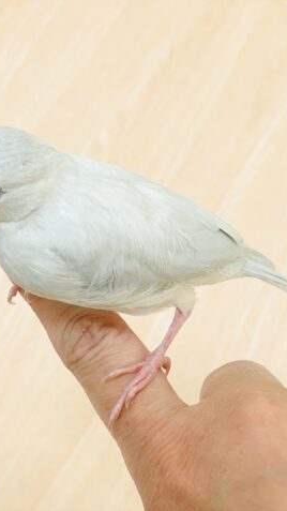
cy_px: 256
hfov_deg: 15.8
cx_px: 91
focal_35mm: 76
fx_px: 1029
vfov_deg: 27.9
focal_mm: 6
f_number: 2
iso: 80
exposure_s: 1/99
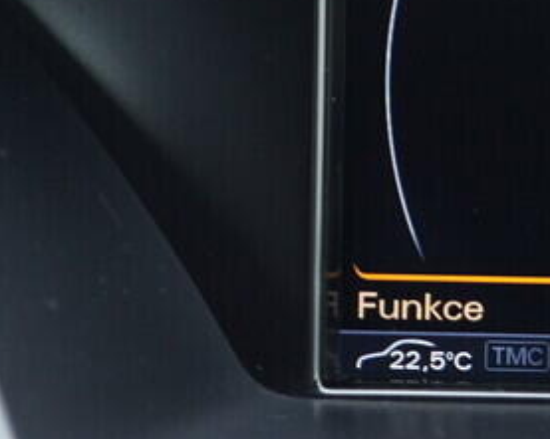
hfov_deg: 14.4
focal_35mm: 125
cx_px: 822
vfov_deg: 12.3
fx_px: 2033
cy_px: 156
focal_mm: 24
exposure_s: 1/40
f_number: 2.8
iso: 500
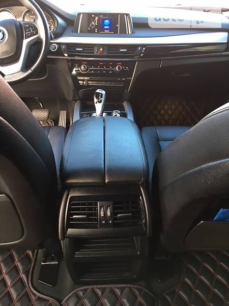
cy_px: 153
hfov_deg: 48.2
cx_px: 114
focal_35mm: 29
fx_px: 256
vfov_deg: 61.7
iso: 64
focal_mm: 4.2
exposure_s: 1/33
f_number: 2.2
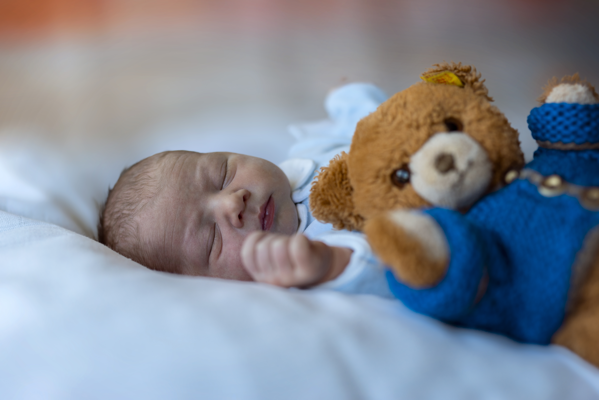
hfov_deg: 39.6
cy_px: 200
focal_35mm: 50
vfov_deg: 27.0
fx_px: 832
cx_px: 300
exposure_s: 1/500
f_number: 2
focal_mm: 50
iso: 250
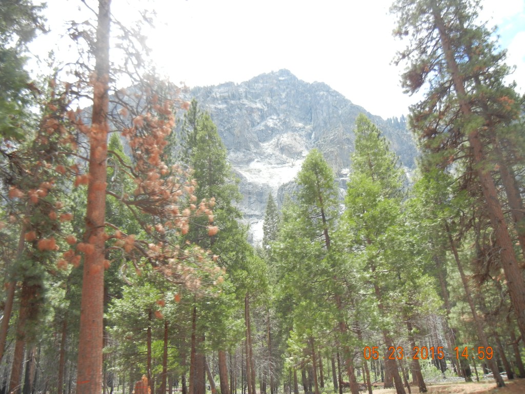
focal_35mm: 30
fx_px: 455
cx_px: 262
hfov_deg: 60.0
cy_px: 197
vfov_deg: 46.8
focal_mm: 5.4
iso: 160
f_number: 3.5
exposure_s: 1/372
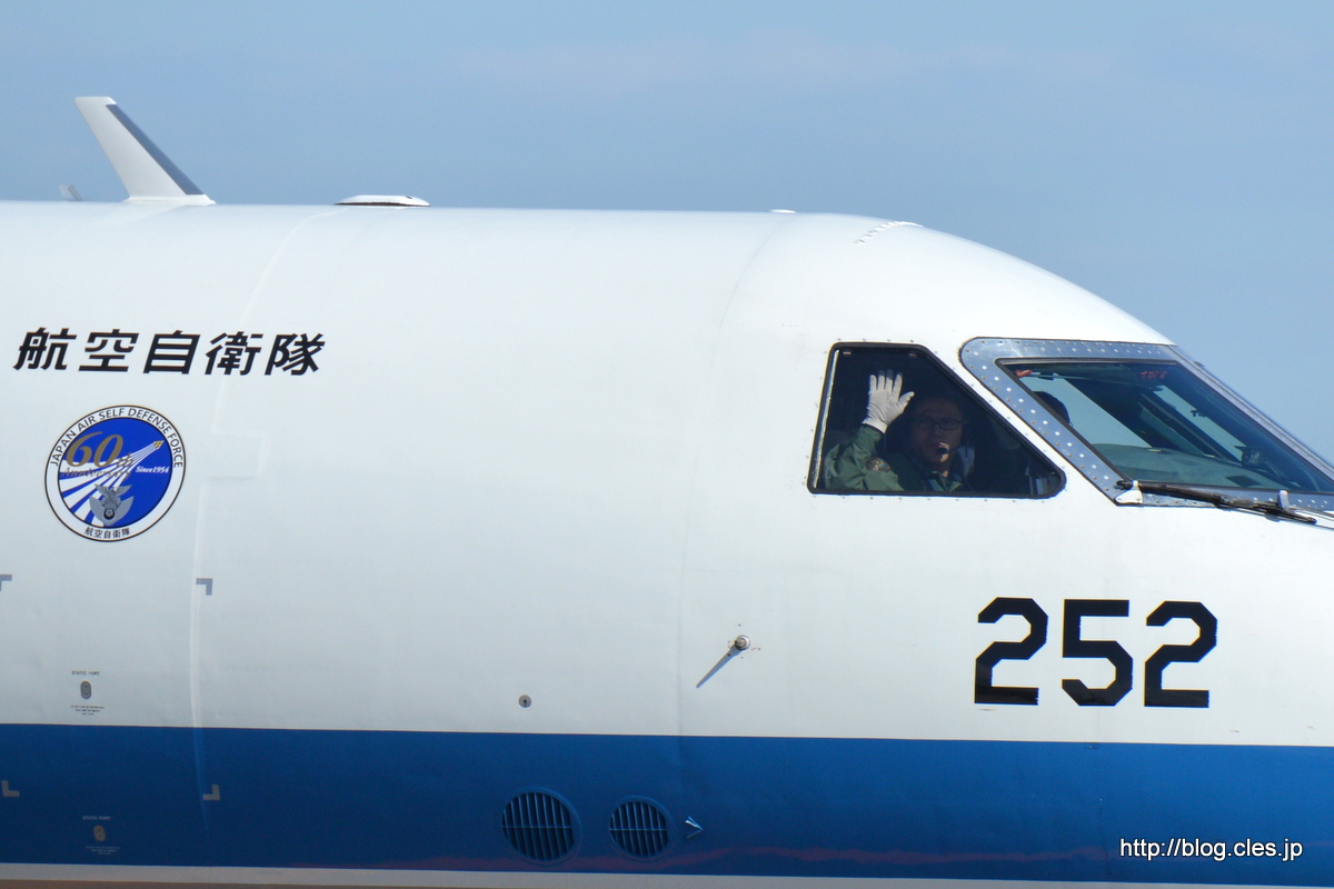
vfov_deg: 3.4
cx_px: 667
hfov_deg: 5.2
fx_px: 14821
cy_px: 444
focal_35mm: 400
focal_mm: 400
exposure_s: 1/2500
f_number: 8
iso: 500
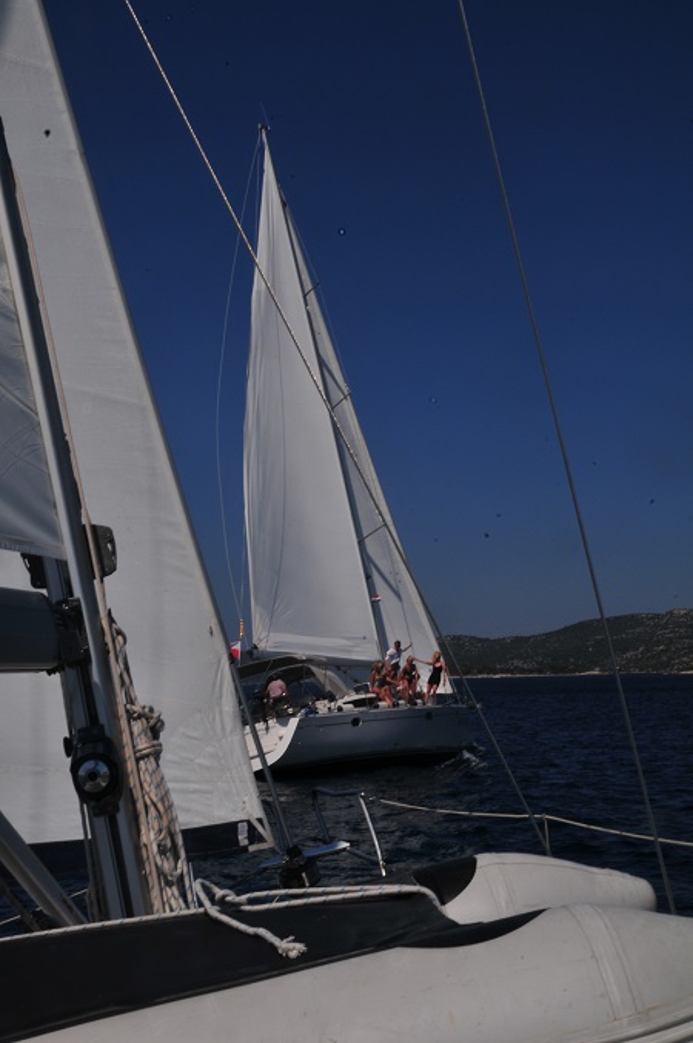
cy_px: 522
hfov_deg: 25.7
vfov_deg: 37.9
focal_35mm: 52
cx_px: 346
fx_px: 1519
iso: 200
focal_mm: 35
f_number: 32
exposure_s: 1/200
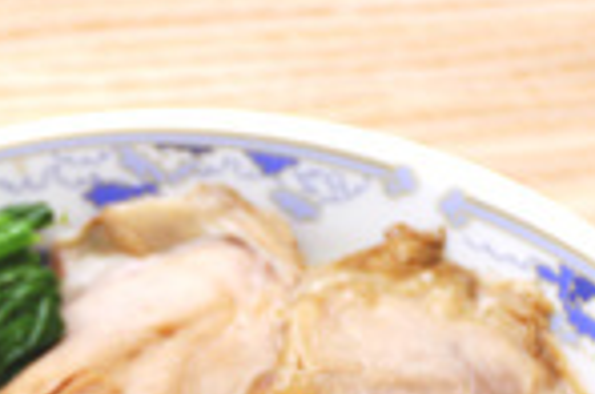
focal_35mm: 423
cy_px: 563
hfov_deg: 4.9
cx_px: 88
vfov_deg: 3.2
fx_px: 6984
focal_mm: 95
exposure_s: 1/30
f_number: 5.3
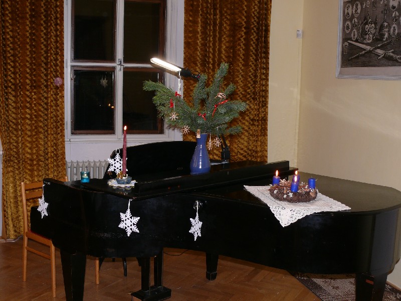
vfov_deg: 32.9
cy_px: 150
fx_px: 510
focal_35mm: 44
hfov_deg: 42.9
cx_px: 200
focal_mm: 8.5
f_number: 2.8
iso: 100
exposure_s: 1/30
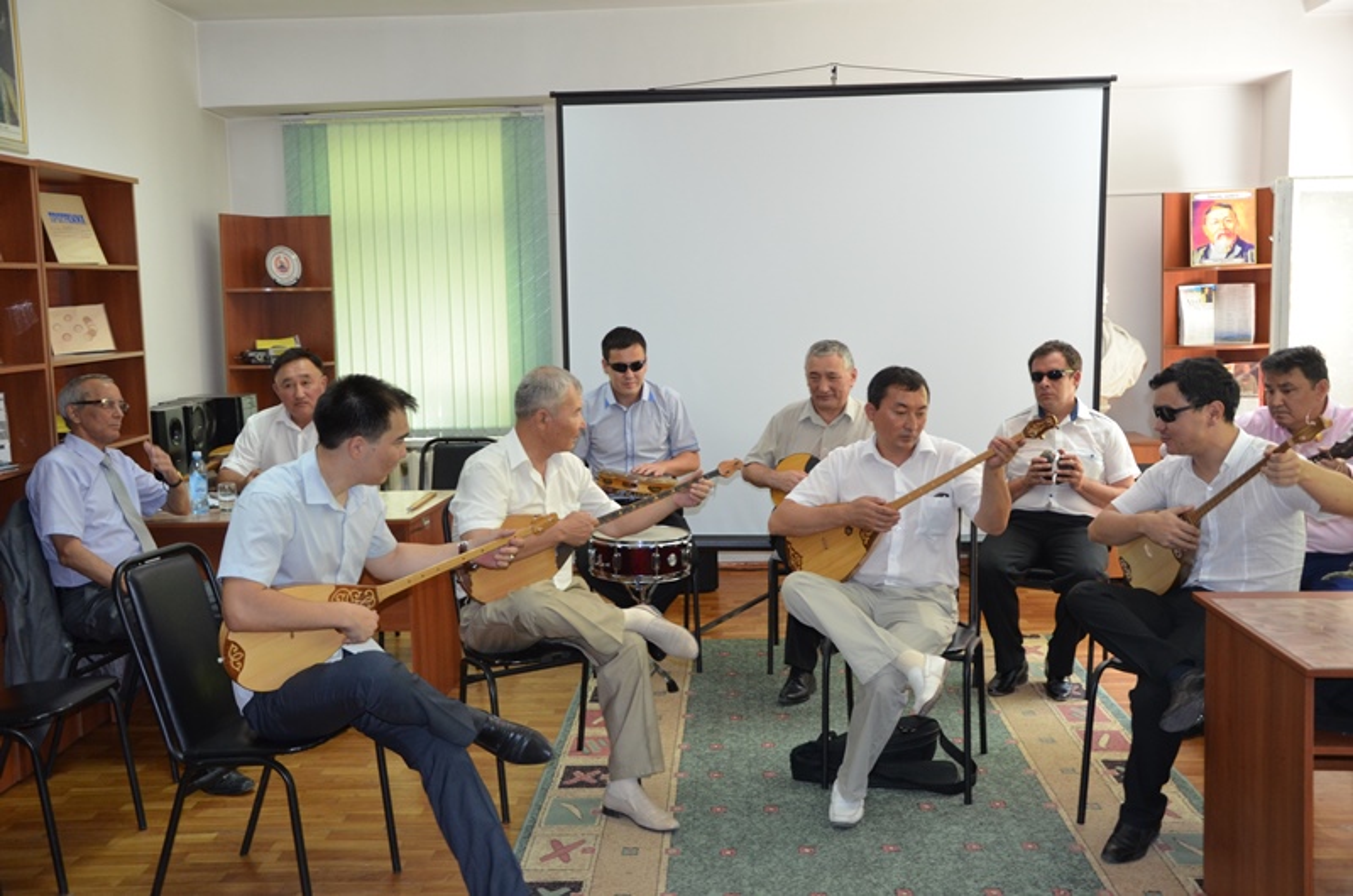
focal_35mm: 38
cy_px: 448
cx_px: 676
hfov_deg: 51.4
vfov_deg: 35.3
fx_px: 1407
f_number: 4
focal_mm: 25
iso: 800
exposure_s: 1/60
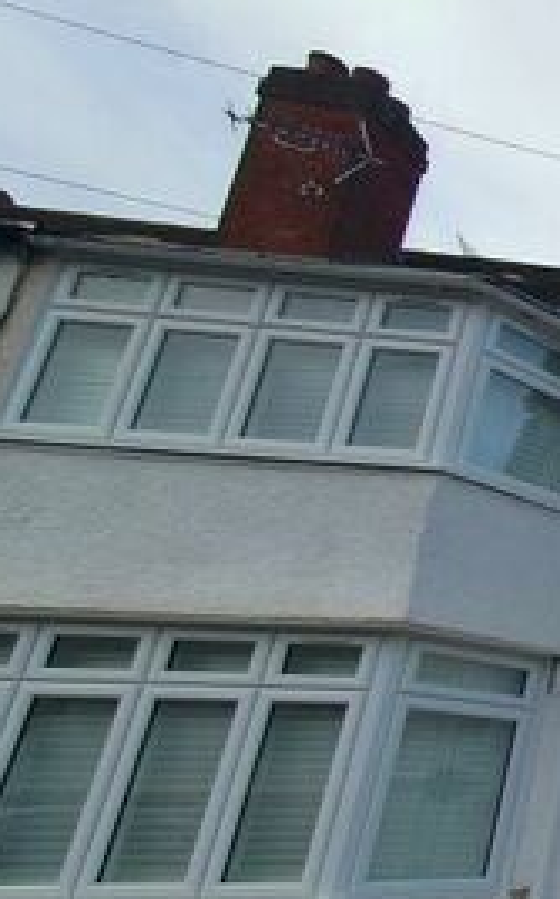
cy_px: 555
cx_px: 1154
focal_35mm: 36
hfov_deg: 18.7
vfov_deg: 53.5
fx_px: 881
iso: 50
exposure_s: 1/455
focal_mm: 1.8
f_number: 2.2
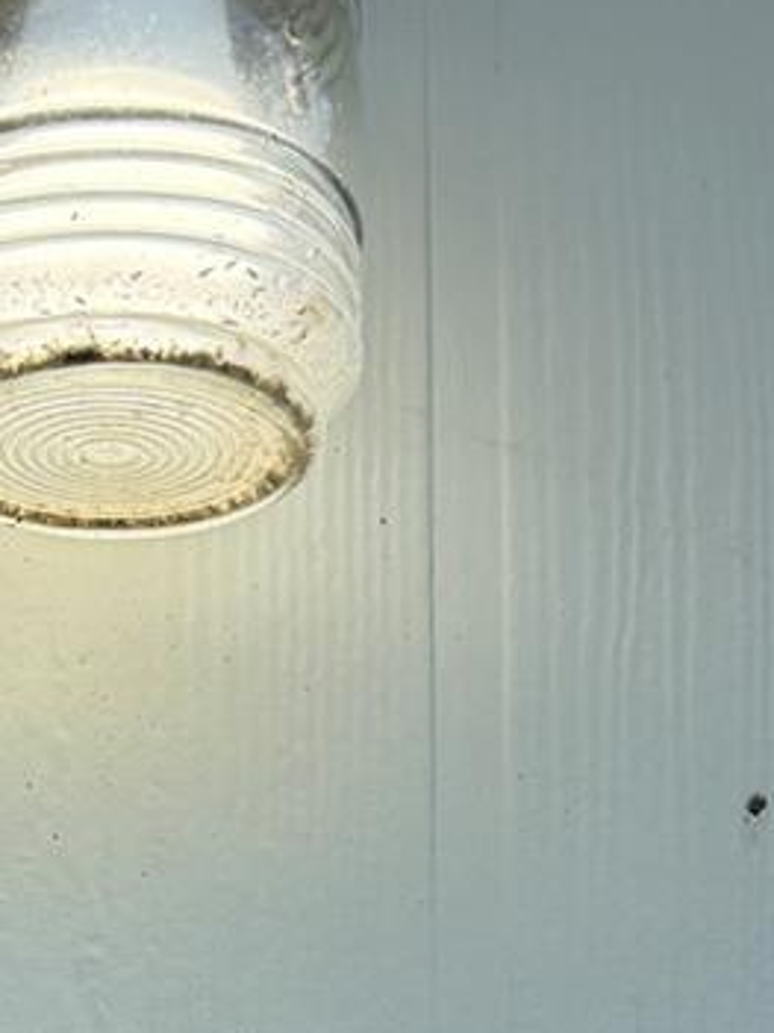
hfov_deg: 17.7
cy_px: 1280
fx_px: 2446
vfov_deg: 21.9
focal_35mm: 82
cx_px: 100
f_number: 1.78
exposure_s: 1/3021
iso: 100
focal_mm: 6.76
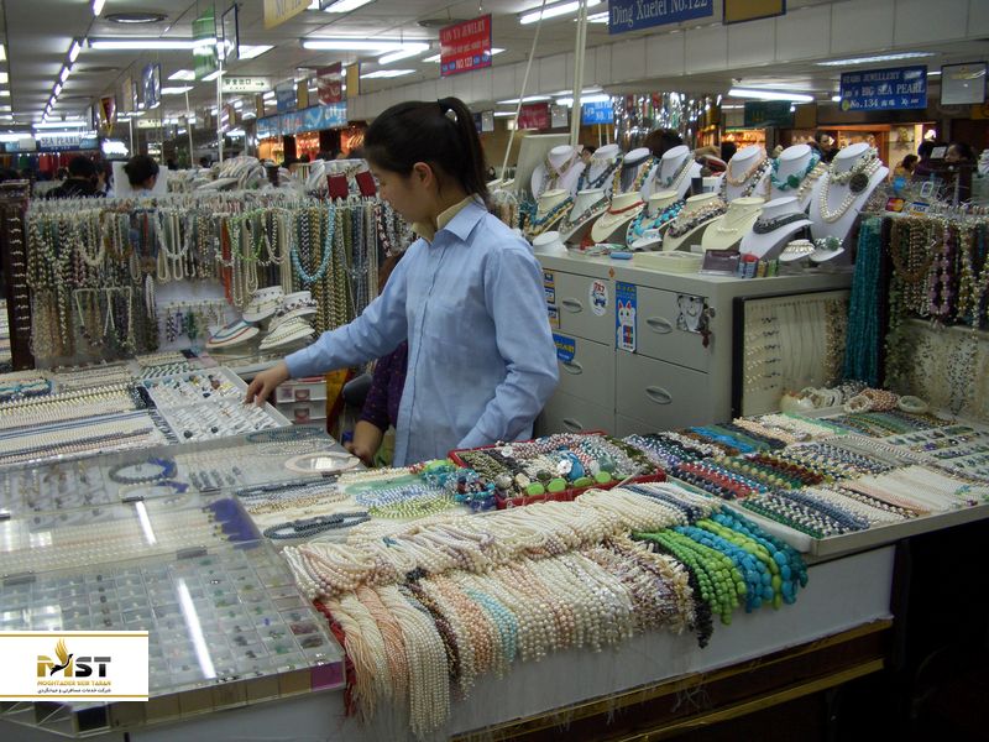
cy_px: 371
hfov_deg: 52.6
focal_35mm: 35
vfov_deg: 40.7
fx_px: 1000
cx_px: 494
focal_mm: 5.8
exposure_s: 1/50
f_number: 2.6
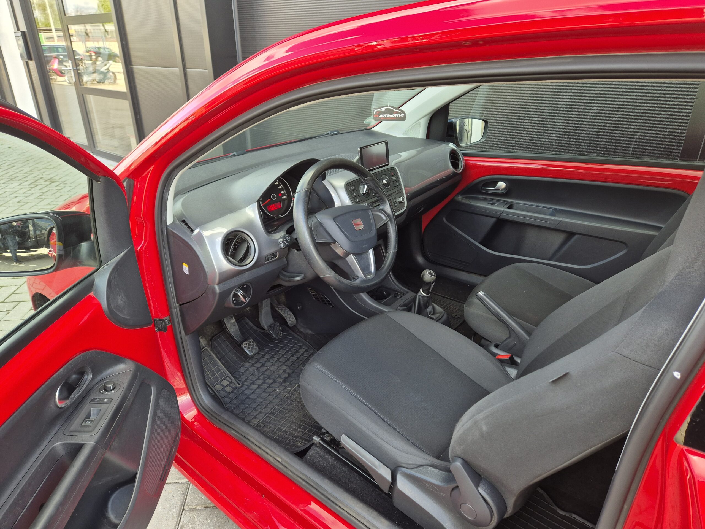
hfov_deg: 73.9
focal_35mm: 23
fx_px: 468
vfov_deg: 58.9
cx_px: 352
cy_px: 264
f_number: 1.8
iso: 64
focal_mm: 5.4
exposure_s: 1/180
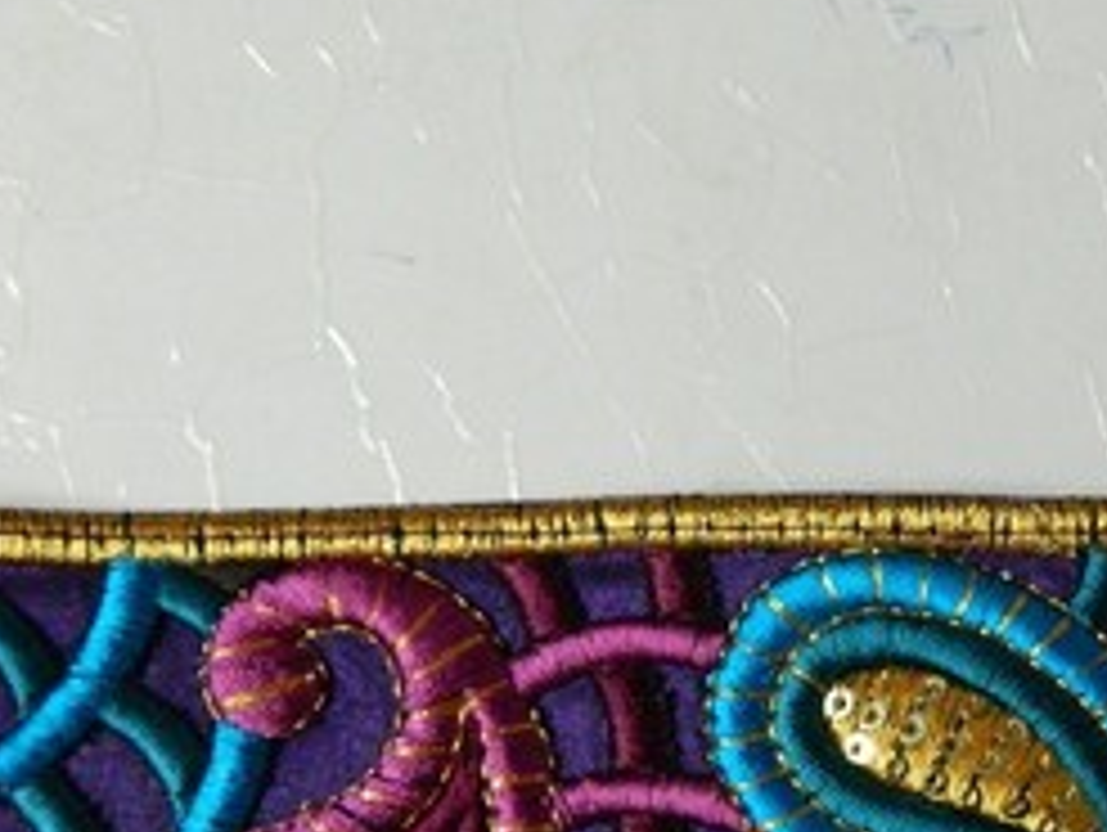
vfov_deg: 22.7
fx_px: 2017
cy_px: 771
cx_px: 783
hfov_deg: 30.3
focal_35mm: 63
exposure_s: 1/15
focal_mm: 5.6
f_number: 3.2
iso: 400
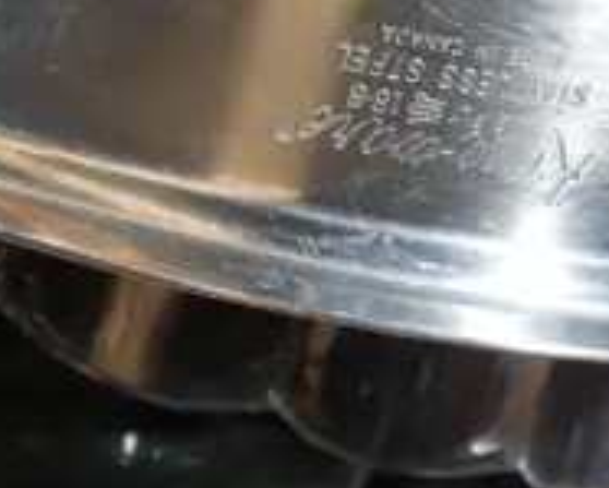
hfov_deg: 7.8
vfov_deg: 6.5
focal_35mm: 237
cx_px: -544
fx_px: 4274
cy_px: 365
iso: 400
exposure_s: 1/60
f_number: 4.7
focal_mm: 22
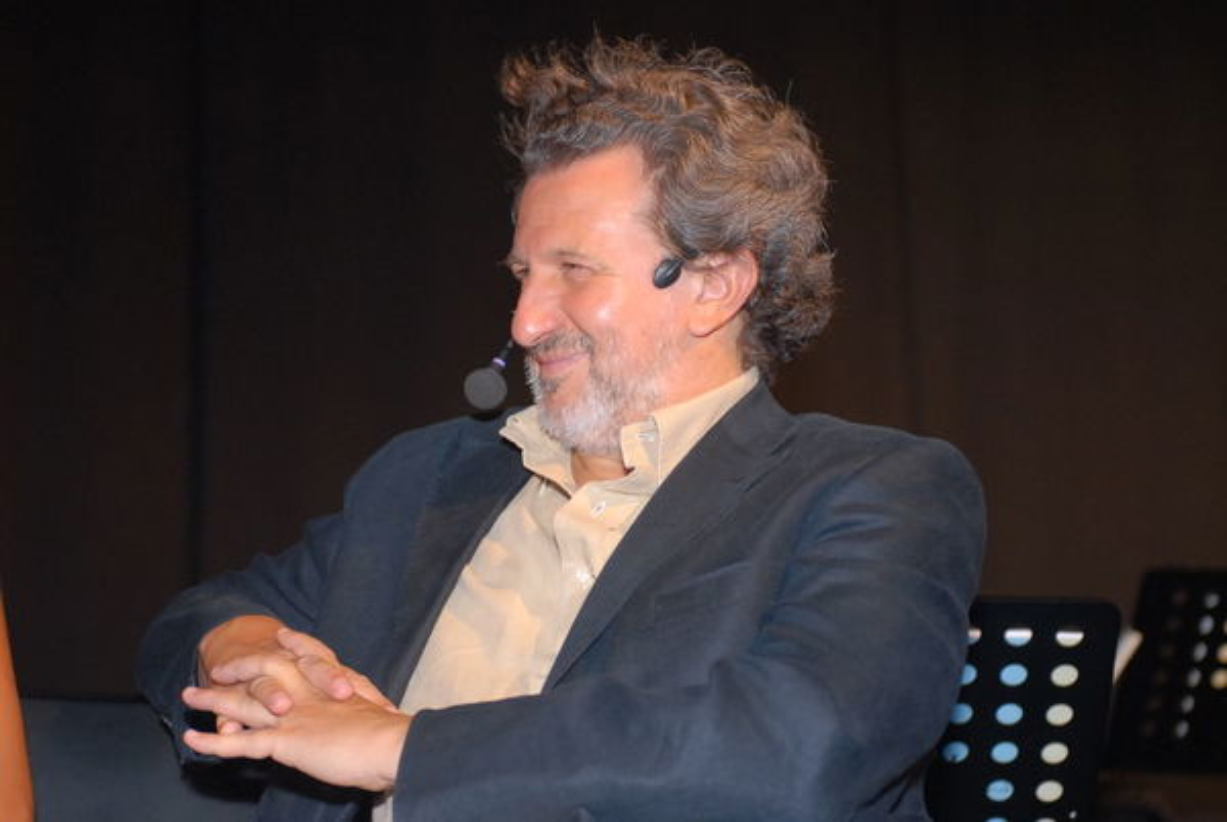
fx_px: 2867
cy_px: 411
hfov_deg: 24.2
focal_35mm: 84
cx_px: 614
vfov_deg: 16.3
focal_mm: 56
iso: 500
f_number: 2.8
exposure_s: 1/50
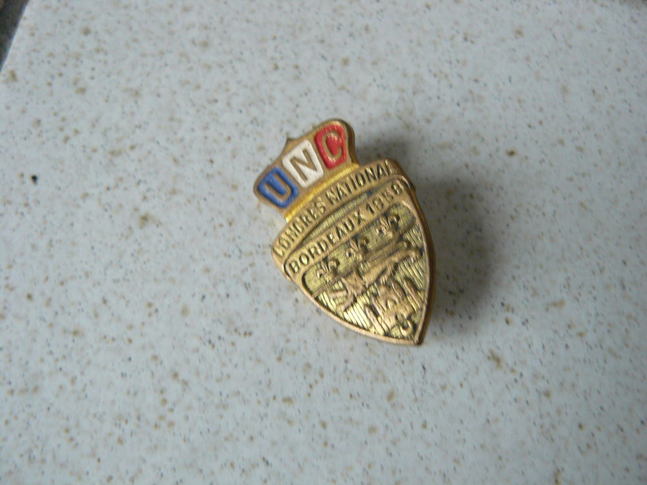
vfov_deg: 39.7
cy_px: 242
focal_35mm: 36
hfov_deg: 51.4
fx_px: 673
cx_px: 324
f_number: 2.8
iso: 200
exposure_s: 1/8
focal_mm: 6
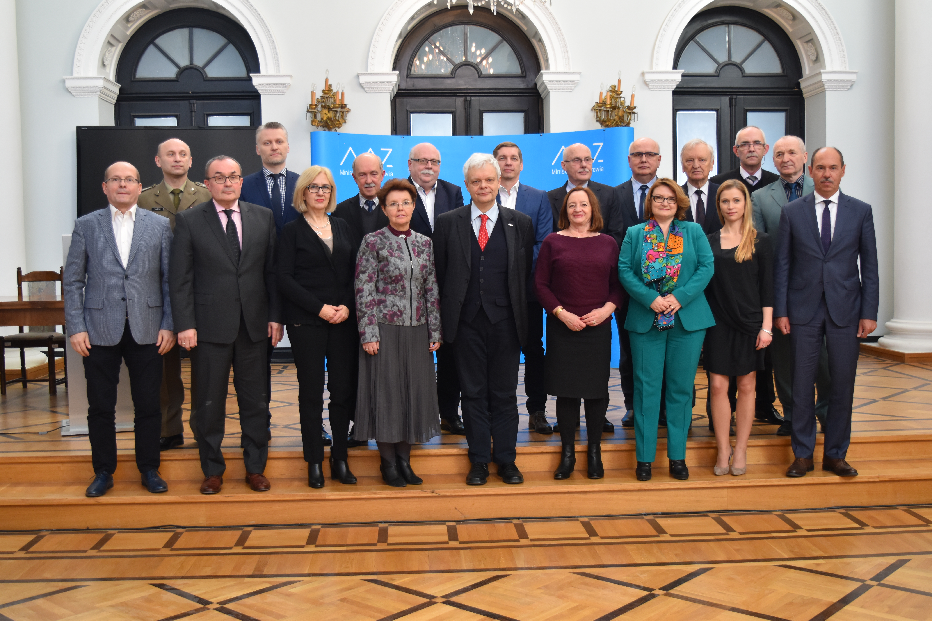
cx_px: 466
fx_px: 1048
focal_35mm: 40
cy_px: 310
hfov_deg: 47.9
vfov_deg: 33.0
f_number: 4
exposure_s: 1/60
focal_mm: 27
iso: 720
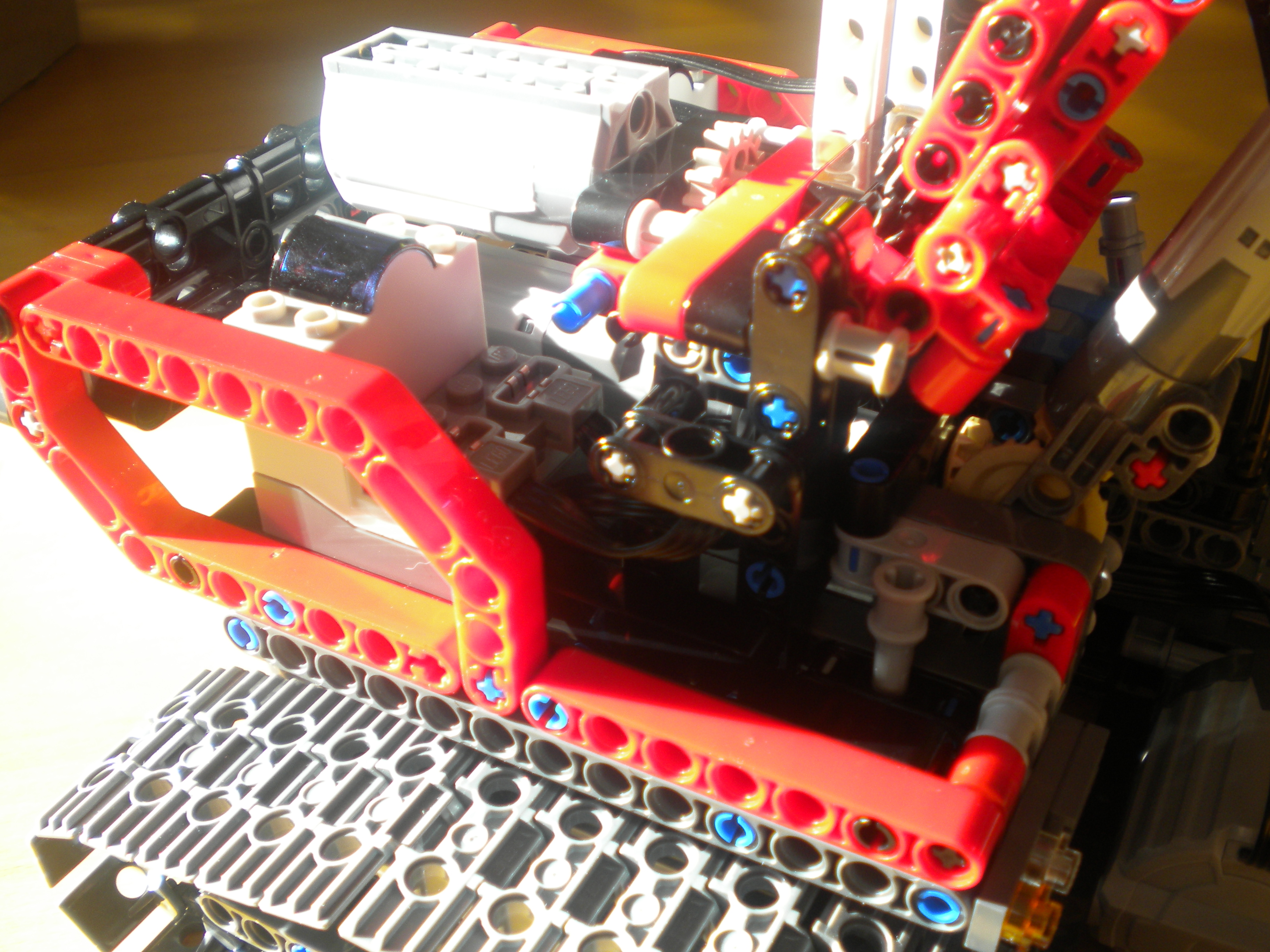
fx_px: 1357
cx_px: 669
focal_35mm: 37
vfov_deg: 38.7
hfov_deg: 50.1
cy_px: 484
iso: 80
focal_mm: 6.3
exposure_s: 1/55.5
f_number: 3.1
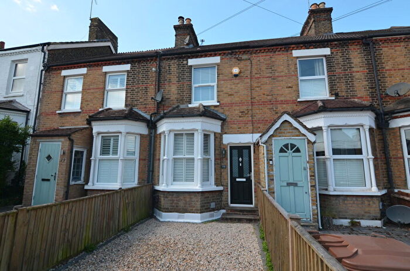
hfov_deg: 90.1
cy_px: 136
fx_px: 204
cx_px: 205
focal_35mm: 18
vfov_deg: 67.1
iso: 200
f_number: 8
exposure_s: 1/250
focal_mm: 12
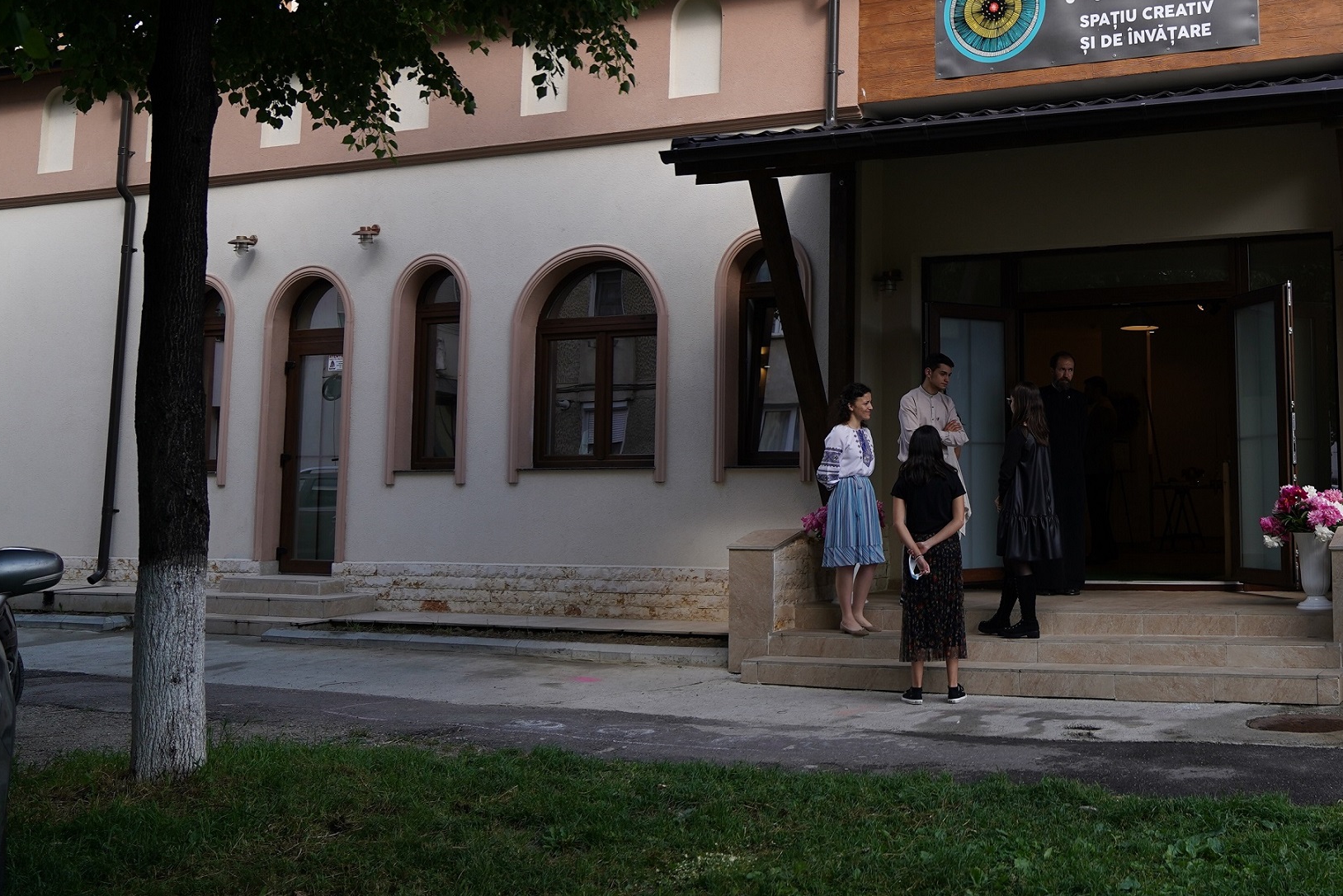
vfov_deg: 33.9
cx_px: 1086
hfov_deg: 46.8
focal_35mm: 39
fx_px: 1455
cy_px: 304
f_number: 2.8
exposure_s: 1/1250
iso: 200
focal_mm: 24
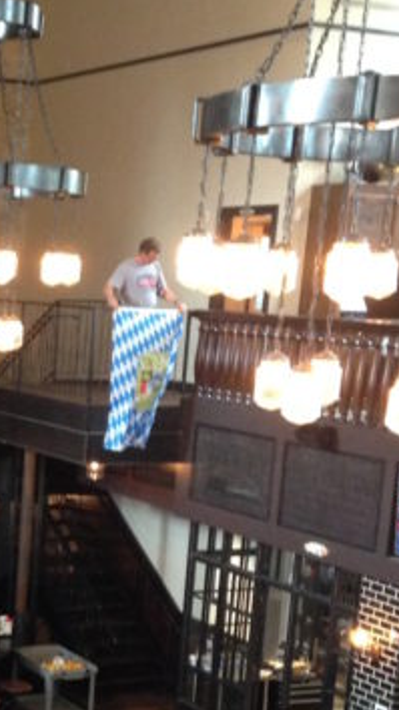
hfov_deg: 14.9
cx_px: -90
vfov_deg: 26.9
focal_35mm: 78
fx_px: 1468
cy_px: 525
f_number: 2.4
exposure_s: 1/20
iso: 250
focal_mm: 4.12
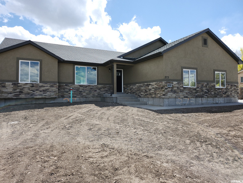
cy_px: 92
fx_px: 168
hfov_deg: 71.6
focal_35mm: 24
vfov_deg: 56.8
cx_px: 122
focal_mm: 5
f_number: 1.8
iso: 50
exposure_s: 1/2607
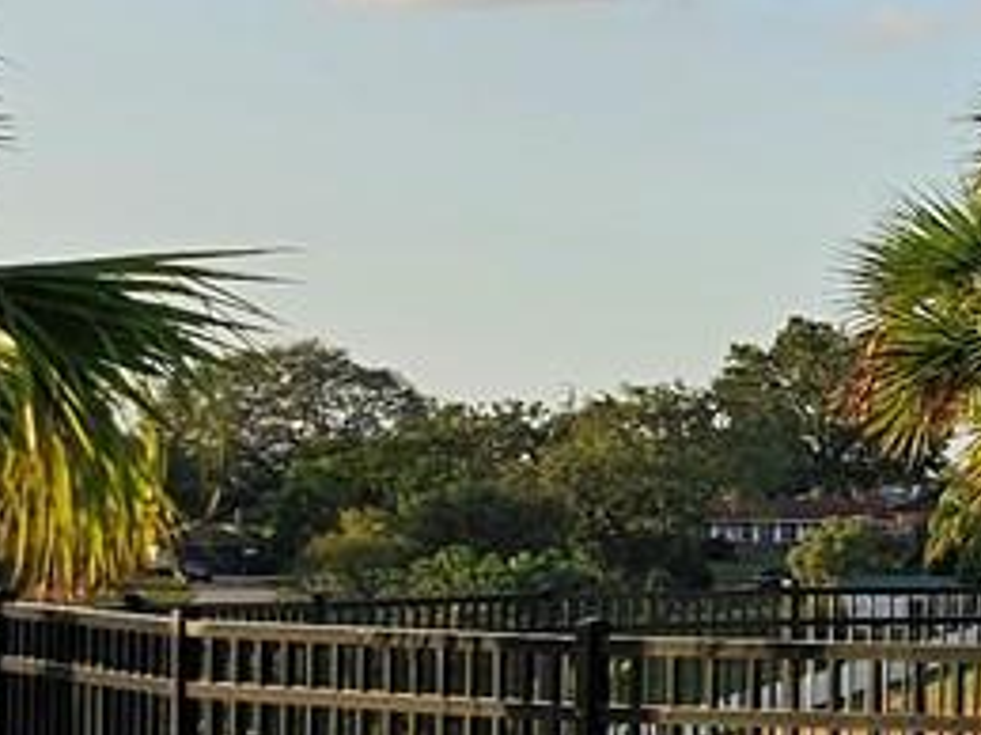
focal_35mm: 142
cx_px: 2458
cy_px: 386
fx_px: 4022
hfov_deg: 11.3
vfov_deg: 10.4
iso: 16
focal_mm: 6.3
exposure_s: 1/508
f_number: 1.7
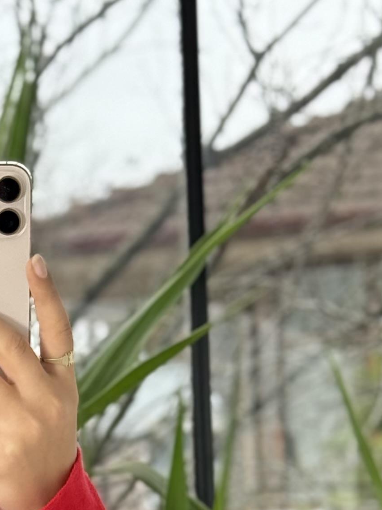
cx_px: -142
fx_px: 2500
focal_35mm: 170
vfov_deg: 11.1
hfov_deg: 8.6
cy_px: 801
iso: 125
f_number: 1.78
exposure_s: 1/186
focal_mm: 6.76
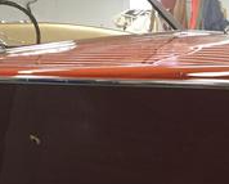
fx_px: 862
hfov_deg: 14.7
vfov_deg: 12.2
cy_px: 116
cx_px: 265
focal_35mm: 127
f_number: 2.2
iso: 160
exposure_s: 1/30
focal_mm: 4.15
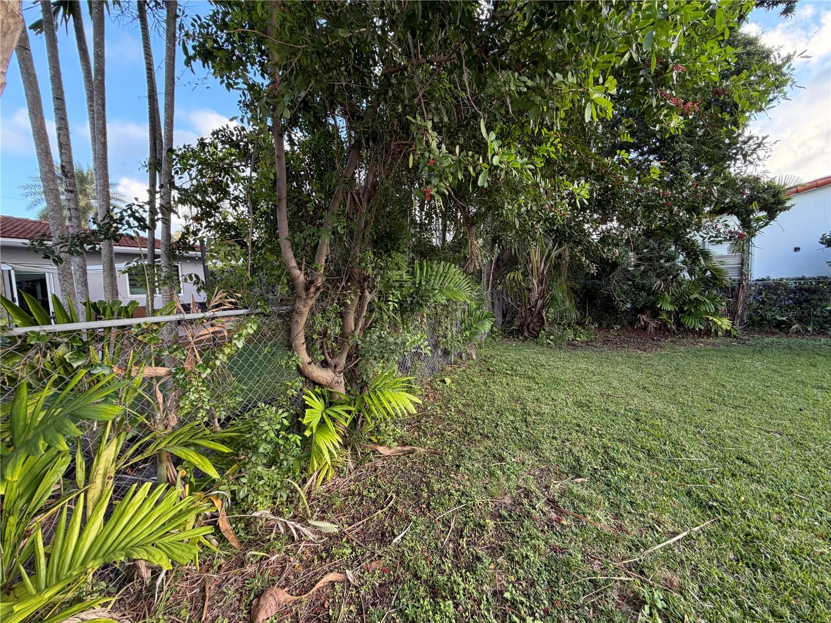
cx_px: 416
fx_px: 336
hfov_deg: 102.1
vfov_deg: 85.7
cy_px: 312
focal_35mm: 14
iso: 100
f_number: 2.2
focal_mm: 2.22
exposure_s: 1/121
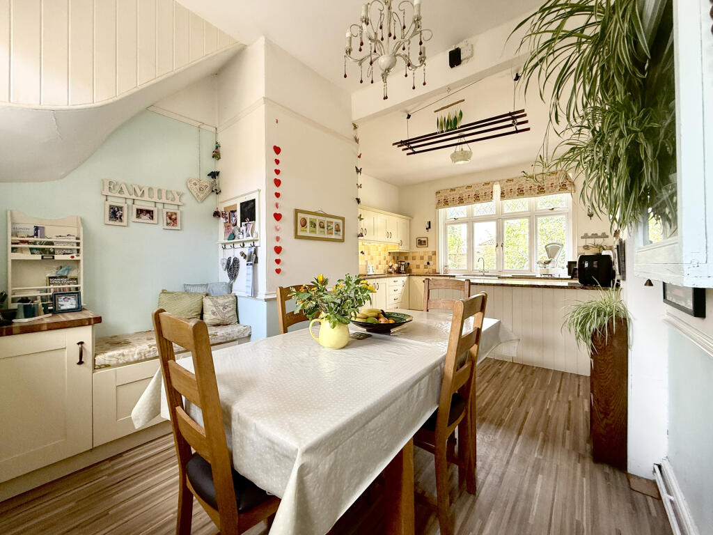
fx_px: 288
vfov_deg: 85.7
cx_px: 356
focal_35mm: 14
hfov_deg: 102.1
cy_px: 268
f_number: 2.2
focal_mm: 2.22
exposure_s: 1/99
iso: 160
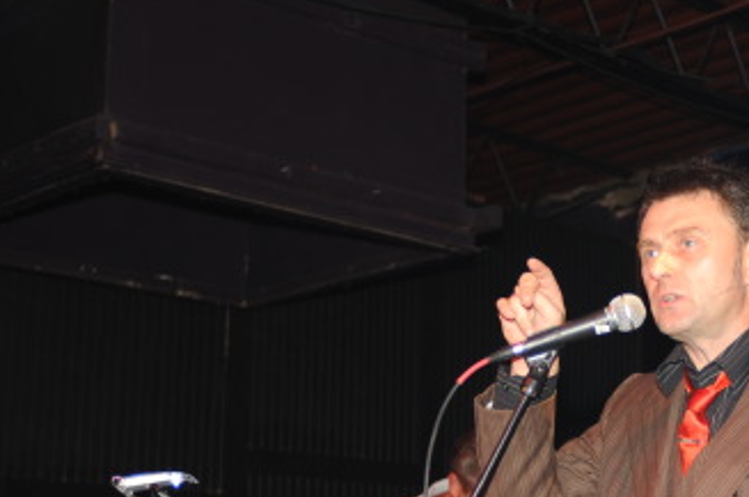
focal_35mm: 79
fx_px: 1641
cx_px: 815
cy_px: 405
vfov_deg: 17.1
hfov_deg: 24.1
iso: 200
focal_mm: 30
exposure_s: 1/30
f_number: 2.8
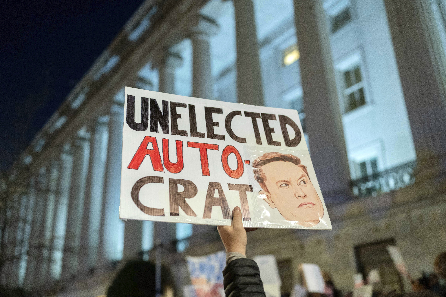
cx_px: 223
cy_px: 148
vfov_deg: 37.9
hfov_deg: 54.4
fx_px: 434
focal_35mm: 35
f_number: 1.8
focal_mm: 35
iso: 5000
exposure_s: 1/250
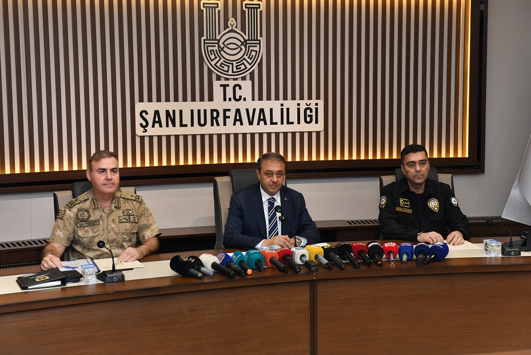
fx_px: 885
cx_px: 266
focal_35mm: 60
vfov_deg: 22.6
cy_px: 178
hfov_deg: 33.4
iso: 900
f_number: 4
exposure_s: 1/125
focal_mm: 60
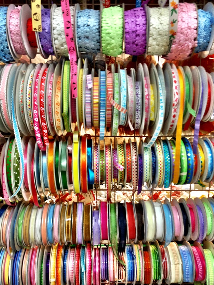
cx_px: 107
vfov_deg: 52.6
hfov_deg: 40.7
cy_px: 142
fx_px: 288
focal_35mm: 35
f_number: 2.4
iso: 100
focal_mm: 4.28
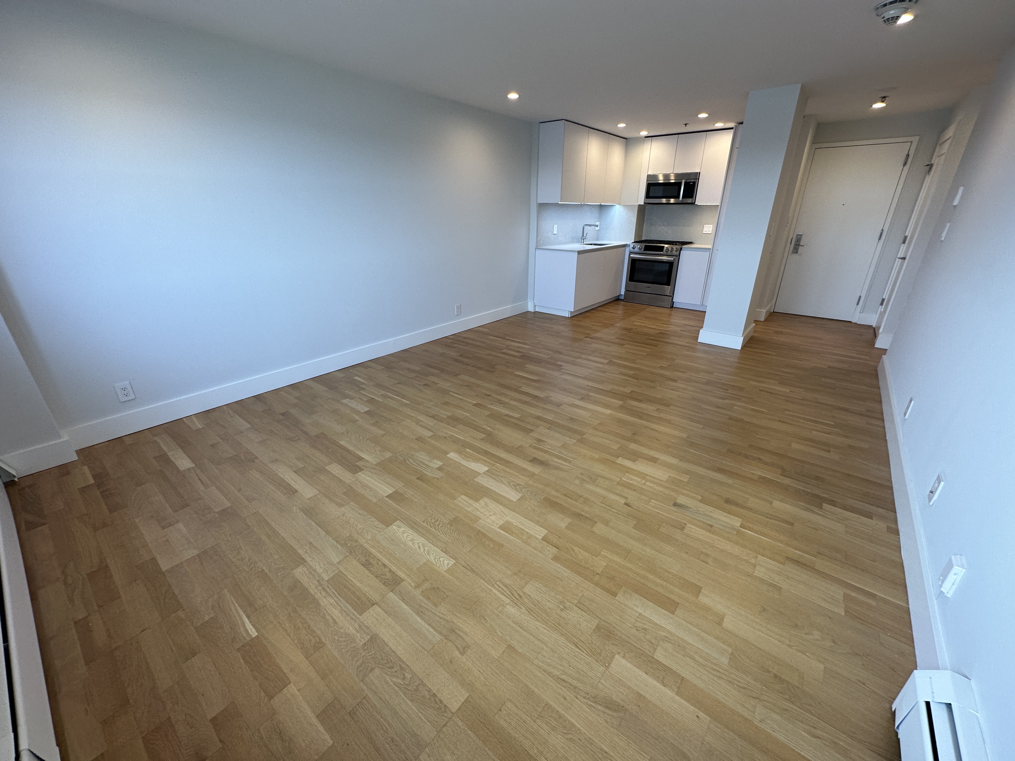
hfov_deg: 102.1
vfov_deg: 85.7
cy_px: 380
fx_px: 411
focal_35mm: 14
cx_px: 508
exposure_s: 1/120
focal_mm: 2.22
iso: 100
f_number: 2.2
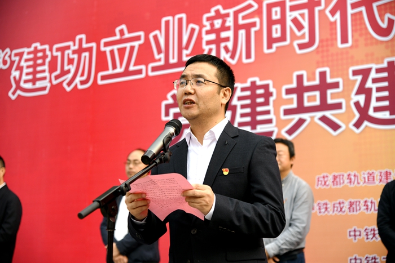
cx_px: 198
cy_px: 132
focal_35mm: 66
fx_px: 724
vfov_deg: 20.6
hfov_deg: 30.5
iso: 500
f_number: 4
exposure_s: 1/2500
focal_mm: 66
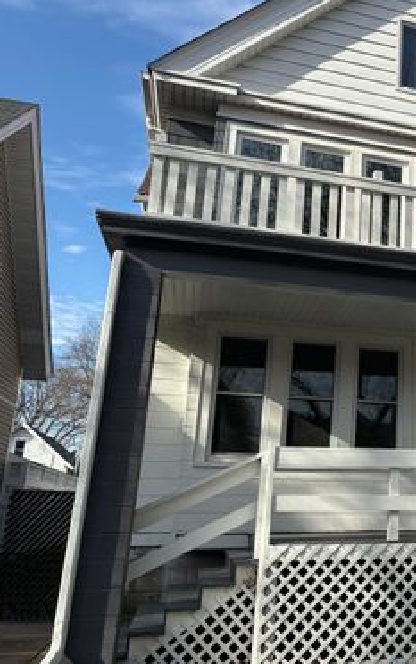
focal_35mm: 37
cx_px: 434
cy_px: 331
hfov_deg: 31.4
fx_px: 670
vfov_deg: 52.7
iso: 50
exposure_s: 1/2075
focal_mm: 5.96
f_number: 1.6
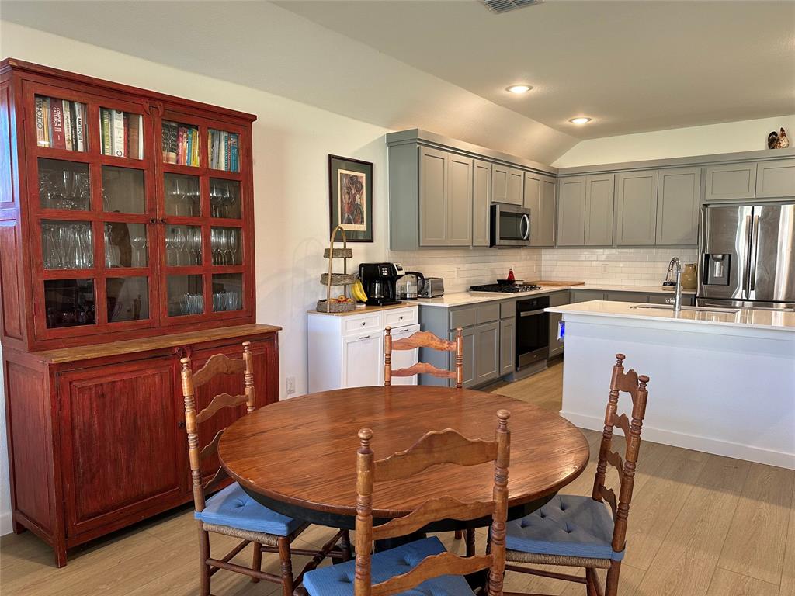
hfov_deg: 71.6
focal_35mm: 24
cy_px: 298
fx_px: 551
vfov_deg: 56.8
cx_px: 398
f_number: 1.78
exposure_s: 1/60
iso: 160
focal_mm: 6.86
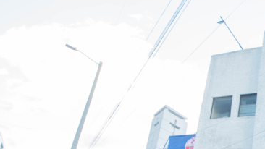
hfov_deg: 38.8
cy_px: 120
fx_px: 309
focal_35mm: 44
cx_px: 287
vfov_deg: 26.6
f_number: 7.1
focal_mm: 10
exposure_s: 1/13
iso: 100
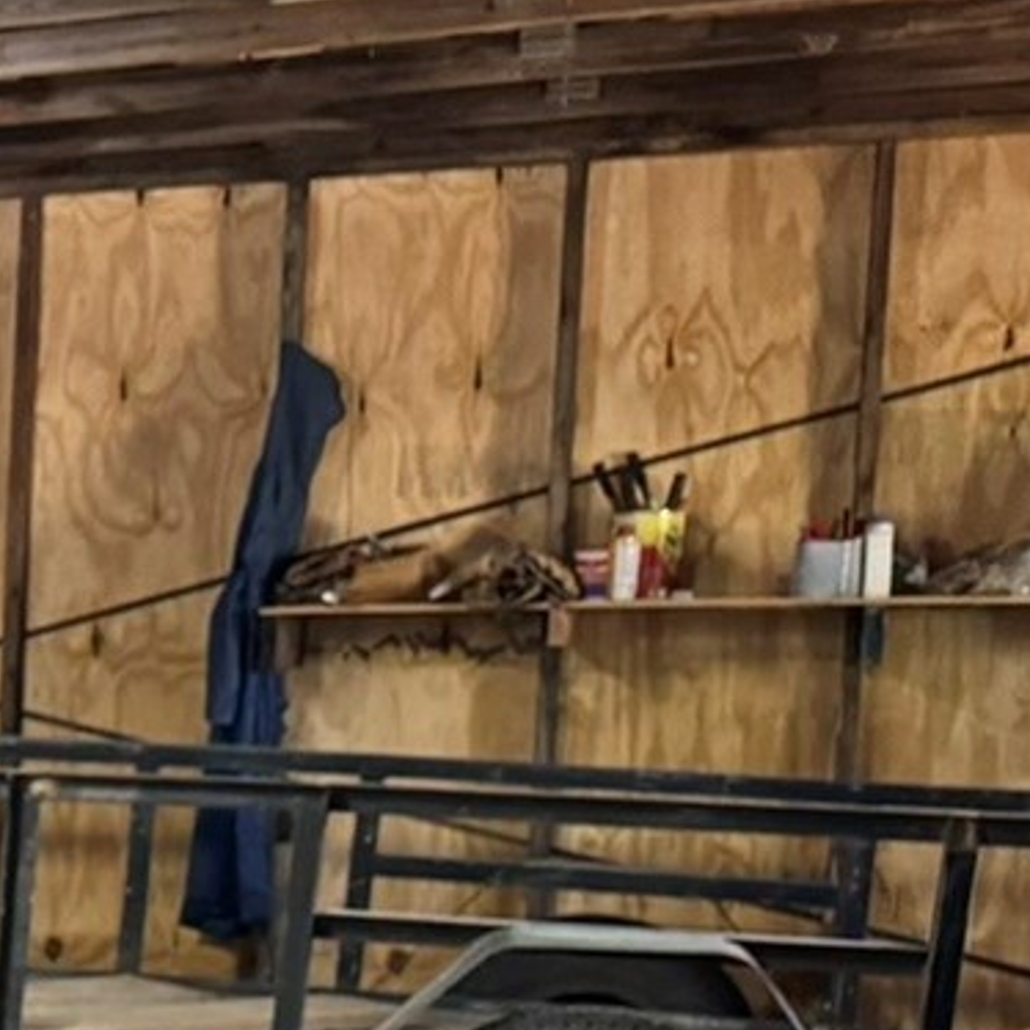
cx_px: -1283
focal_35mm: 109
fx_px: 3669
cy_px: 1204
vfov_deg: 15.5
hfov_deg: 13.0
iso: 500
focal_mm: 6.76
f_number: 1.78
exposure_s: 1/60
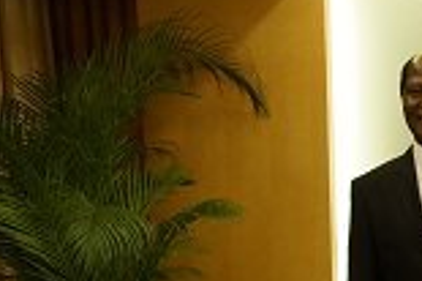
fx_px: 1019
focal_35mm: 87
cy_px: 371
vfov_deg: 14.9
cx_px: 509
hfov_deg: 21.7
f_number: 4.5
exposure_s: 1/100
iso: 1600
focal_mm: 20
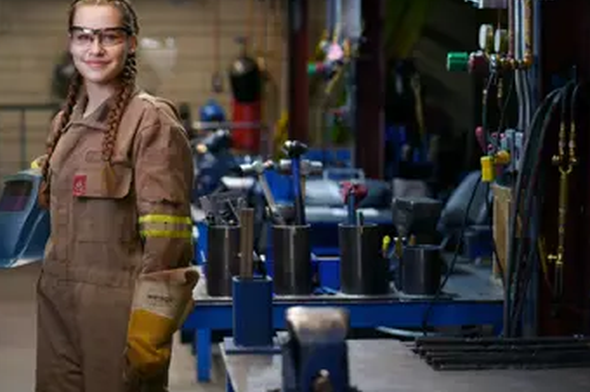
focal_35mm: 87
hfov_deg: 23.4
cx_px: 253
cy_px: 183
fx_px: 1424
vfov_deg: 15.7
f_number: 2.8
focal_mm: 74
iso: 320
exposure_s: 1/80
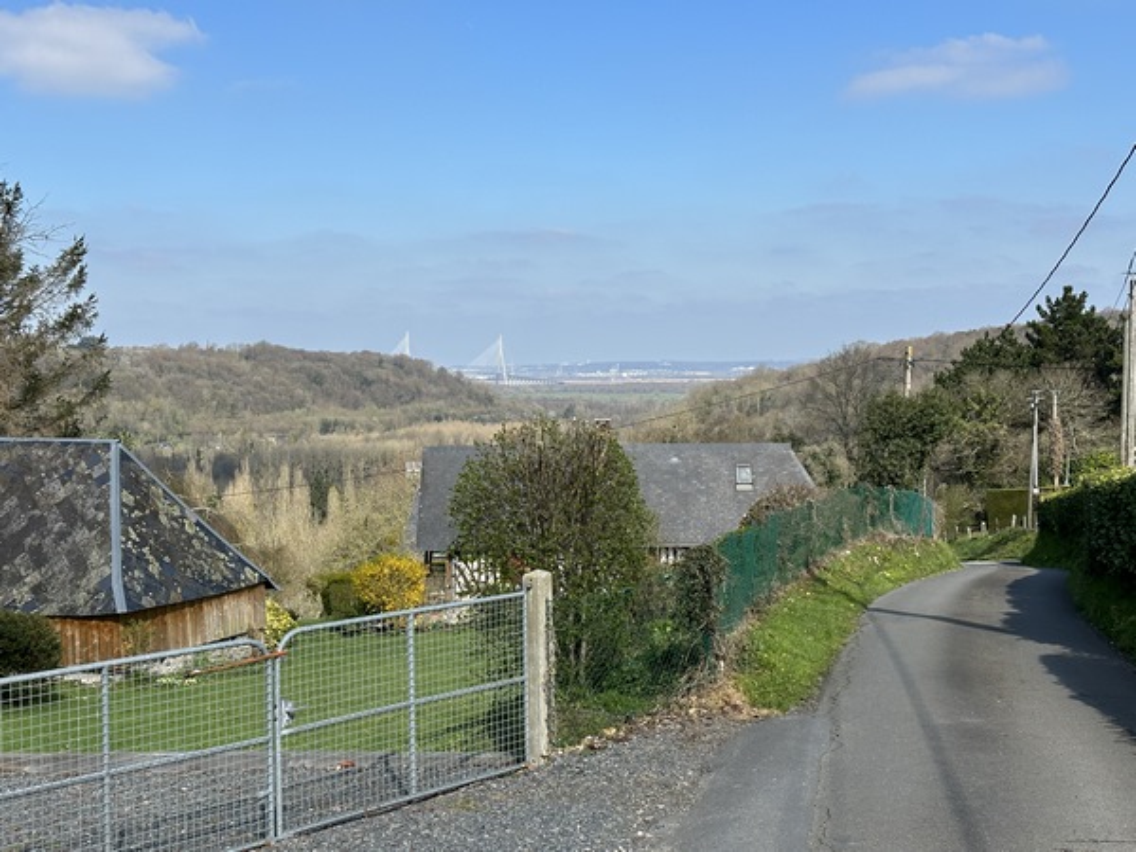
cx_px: 568
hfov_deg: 39.7
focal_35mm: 48
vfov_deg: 30.3
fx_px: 1575
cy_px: 426
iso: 64
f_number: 1.78
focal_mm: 6.86
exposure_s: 1/4016
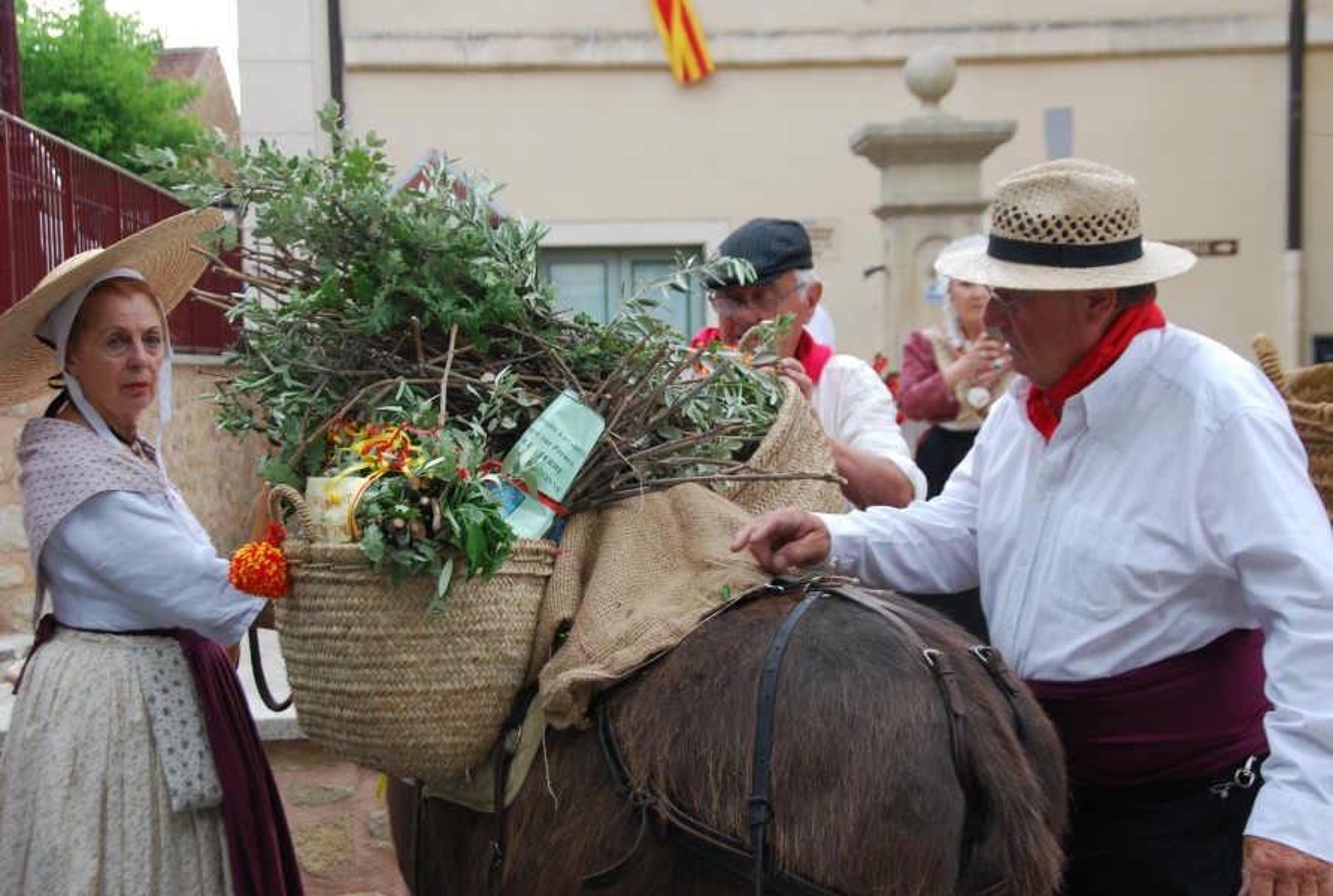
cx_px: 666
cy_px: 448
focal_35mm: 72
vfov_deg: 19.0
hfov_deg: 28.0
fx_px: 2672
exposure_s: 1/200
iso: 400
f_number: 7.1
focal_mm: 48
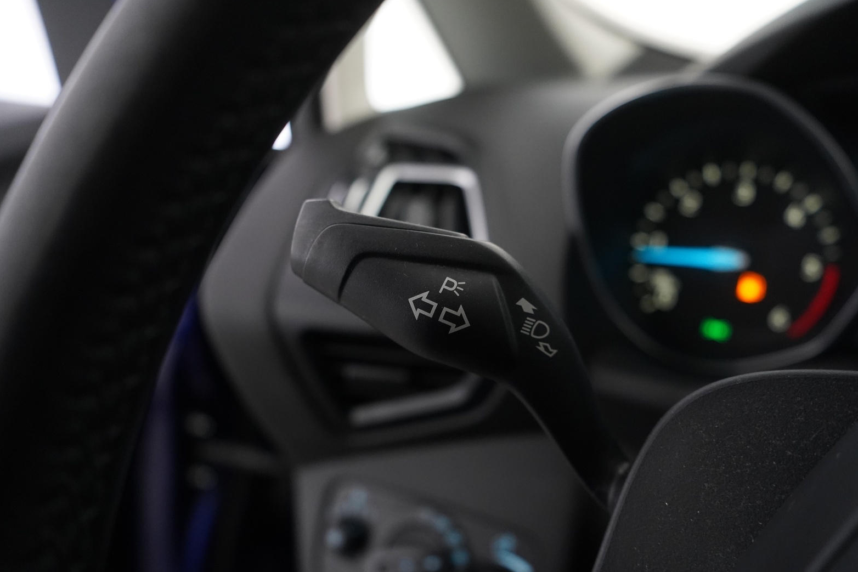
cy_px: 293
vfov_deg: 45.0
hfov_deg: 63.7
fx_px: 691
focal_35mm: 29
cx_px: 435
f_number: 3.5
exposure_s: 1/60
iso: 4000
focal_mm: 28
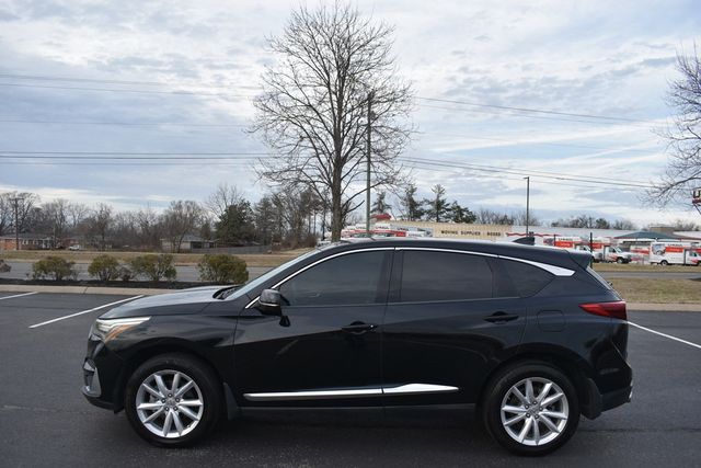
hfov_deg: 67.4
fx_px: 526
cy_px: 234
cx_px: 350
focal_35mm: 27
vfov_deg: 48.0
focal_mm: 18
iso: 320
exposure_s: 1/250
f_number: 5.6
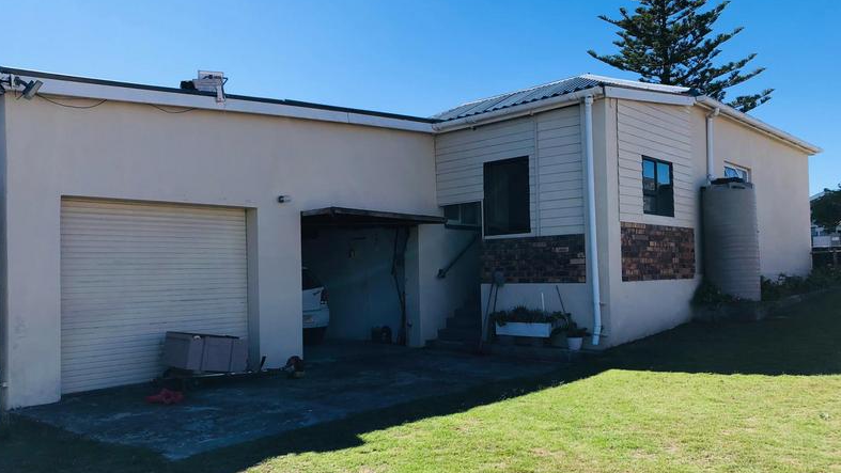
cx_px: 415
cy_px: 255
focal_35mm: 31
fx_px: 691
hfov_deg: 62.6
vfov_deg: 37.8
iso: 20
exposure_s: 1/1412
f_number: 1.8
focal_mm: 3.99
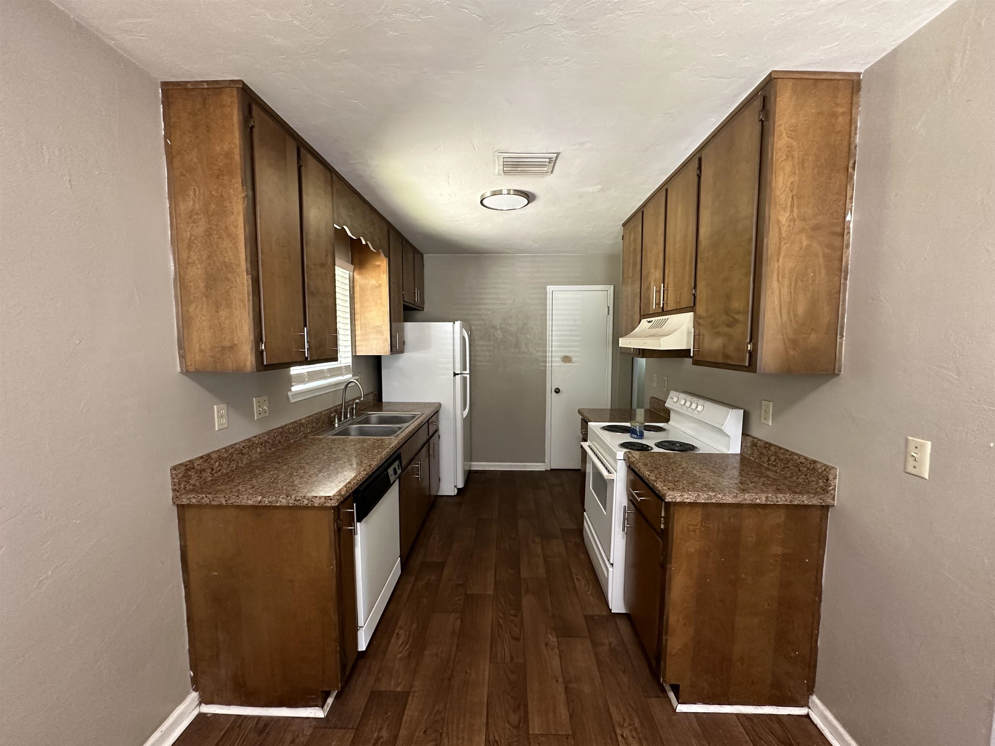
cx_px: 498
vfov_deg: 85.7
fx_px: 402
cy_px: 373
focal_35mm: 14
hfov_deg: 102.1
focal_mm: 2.22
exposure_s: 1/60
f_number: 2.2
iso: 400
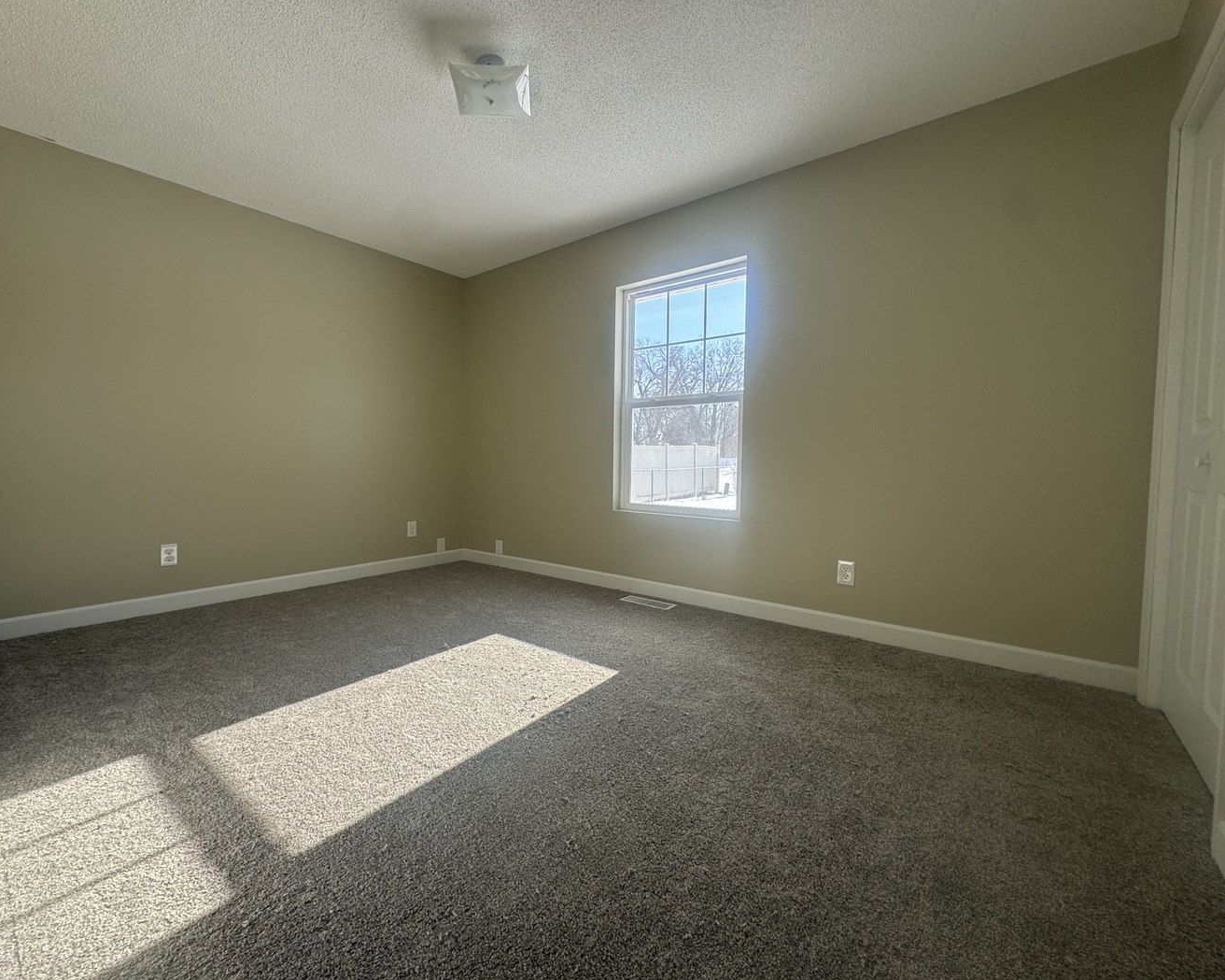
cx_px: 556
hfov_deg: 96.5
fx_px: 544
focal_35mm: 15
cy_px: 487
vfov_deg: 84.0
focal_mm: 2.22
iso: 40
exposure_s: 1/407
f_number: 2.2
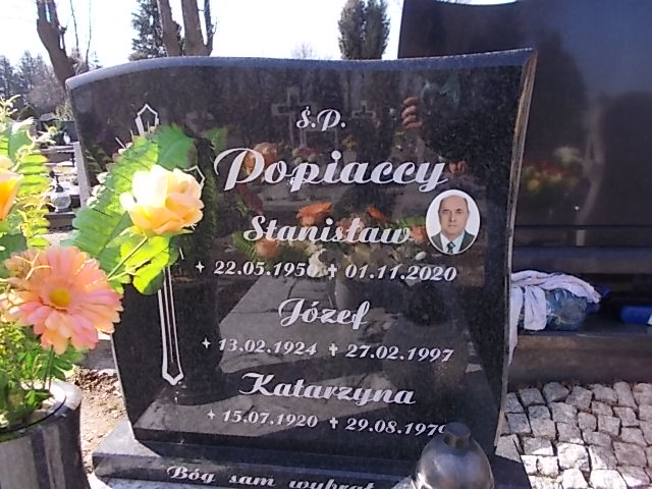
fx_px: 490
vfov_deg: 53.1
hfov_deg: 67.3
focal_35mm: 26
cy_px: 244
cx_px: 326
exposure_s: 1/200
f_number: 3.2
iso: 80
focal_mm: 4.6
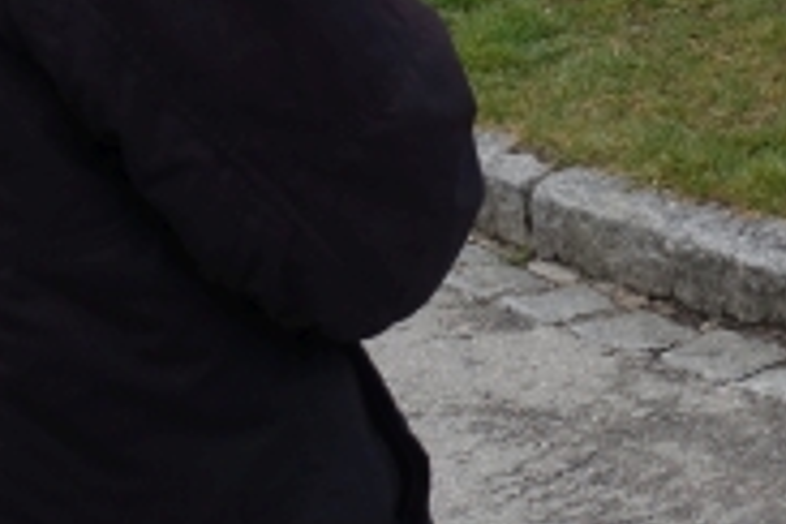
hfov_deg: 12.2
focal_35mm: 167
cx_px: 717
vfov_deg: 7.7
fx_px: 3646
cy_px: -692
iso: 125
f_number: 5.6
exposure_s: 1/125
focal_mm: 12.48
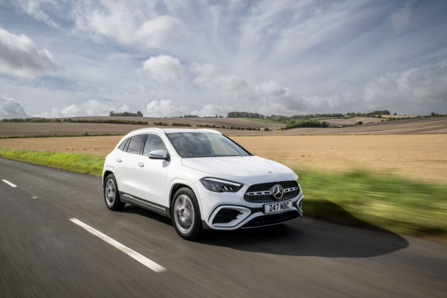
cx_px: 224
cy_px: 149
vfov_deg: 45.0
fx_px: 360
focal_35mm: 29
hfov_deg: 63.7
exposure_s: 1/40
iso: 250
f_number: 20
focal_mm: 29
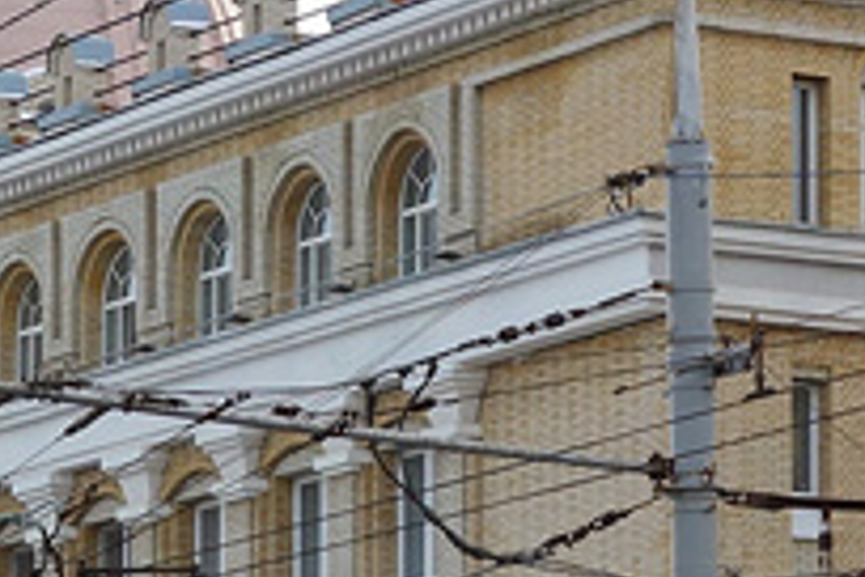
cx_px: -38
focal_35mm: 271
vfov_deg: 5.0
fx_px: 6511
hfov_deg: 7.6
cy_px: 1061
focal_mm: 16.99
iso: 125
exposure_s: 1/500
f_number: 4
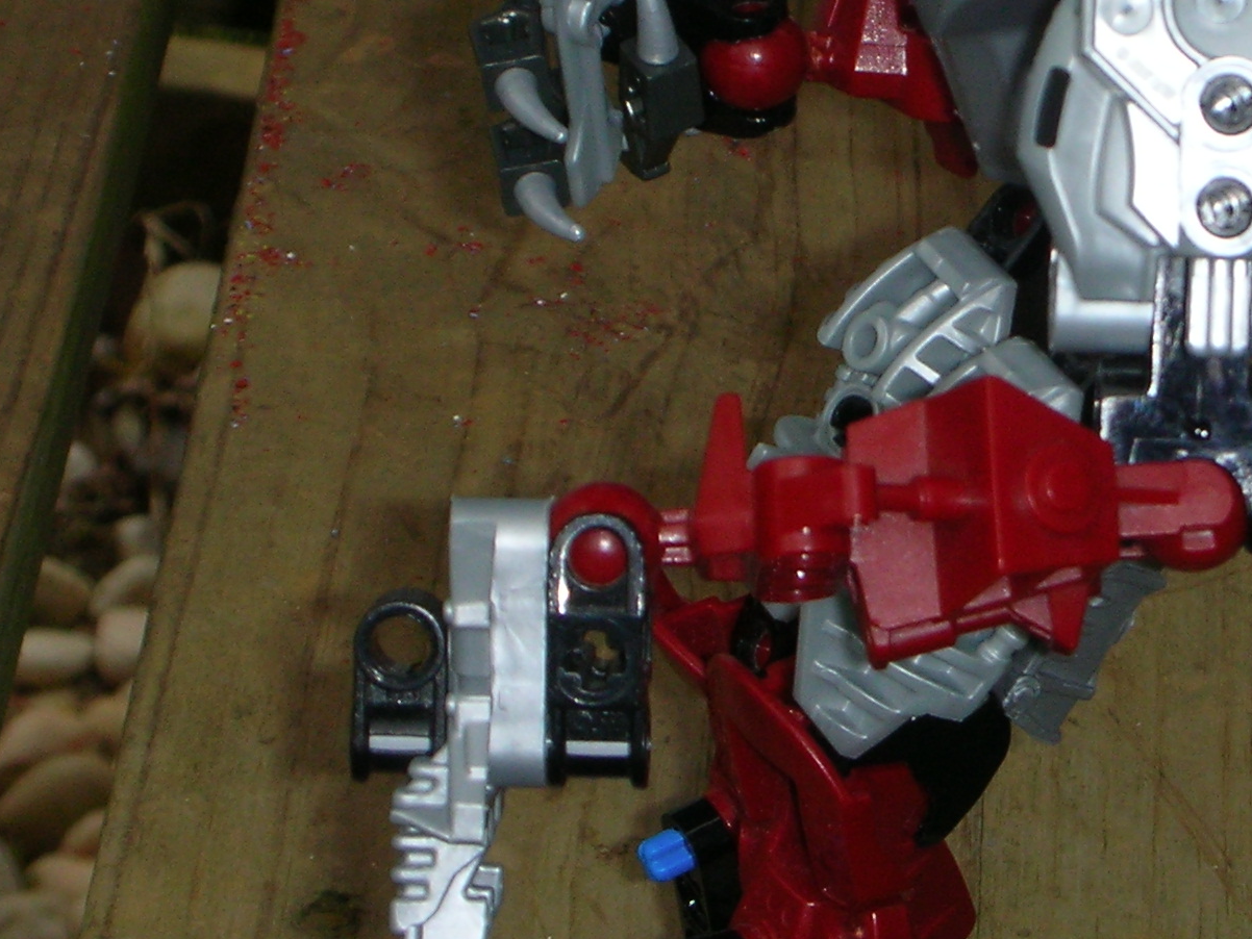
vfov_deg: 8.7
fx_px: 6186
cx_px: 1037
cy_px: 300
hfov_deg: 11.5
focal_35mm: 171
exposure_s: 1/120
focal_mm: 12.2
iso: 50
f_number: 4.4
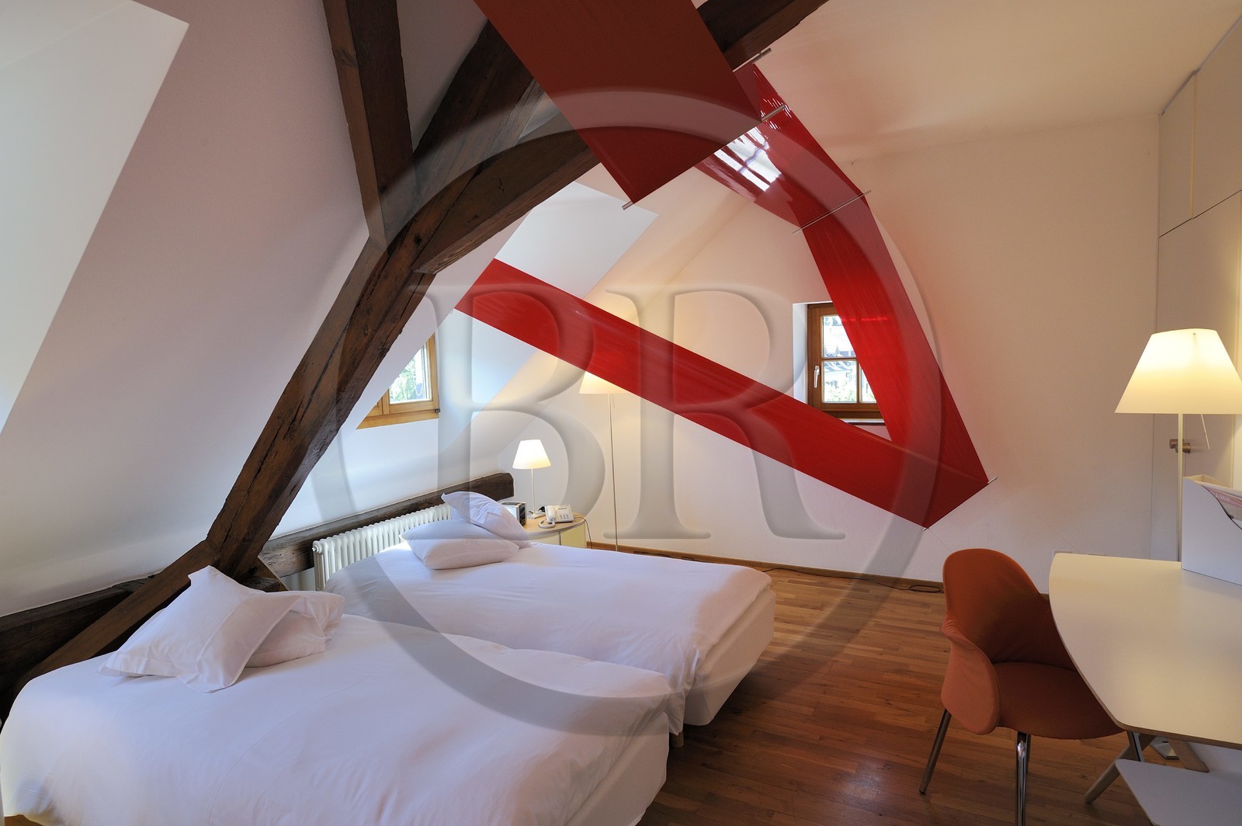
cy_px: 413
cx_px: 621
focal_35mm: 20
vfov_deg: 61.8
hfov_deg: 84.0
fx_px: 689
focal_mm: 20
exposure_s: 1/60
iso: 800
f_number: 8
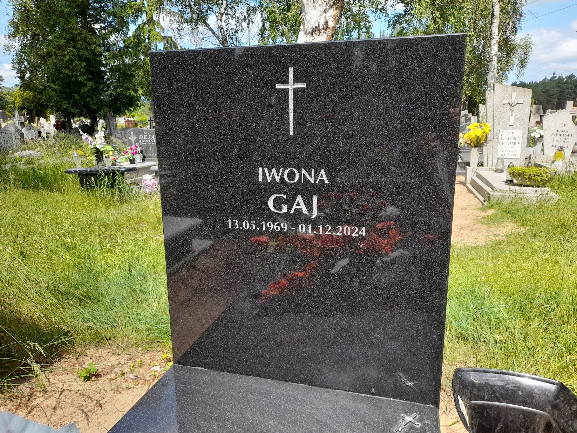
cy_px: 216
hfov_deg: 69.4
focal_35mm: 25
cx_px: 288
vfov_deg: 54.9
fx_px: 417
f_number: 2
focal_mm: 4.6
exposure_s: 1/204
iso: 20
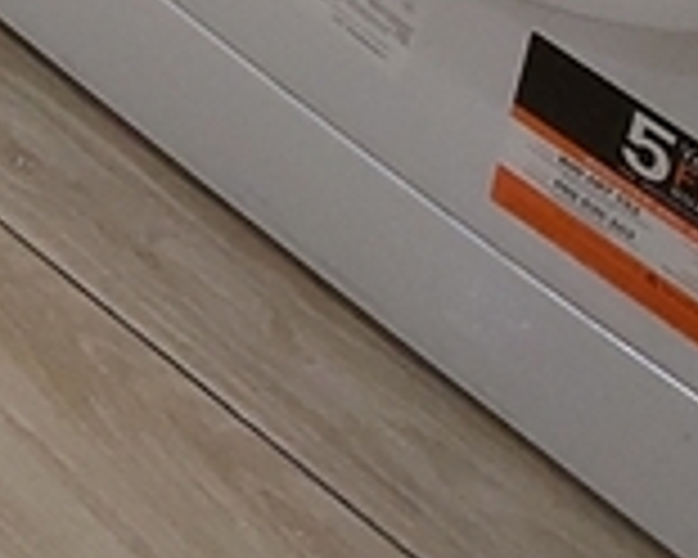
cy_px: -1148
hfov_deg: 8.9
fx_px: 4070
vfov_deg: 7.0
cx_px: -991
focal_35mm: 197
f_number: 1.7
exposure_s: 1/60
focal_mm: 3.92
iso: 200
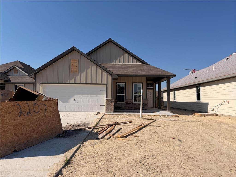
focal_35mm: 24
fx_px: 164
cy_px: 88
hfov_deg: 71.6
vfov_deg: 56.8
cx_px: 118
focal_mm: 6.76
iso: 80
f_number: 1.78
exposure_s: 1/9091
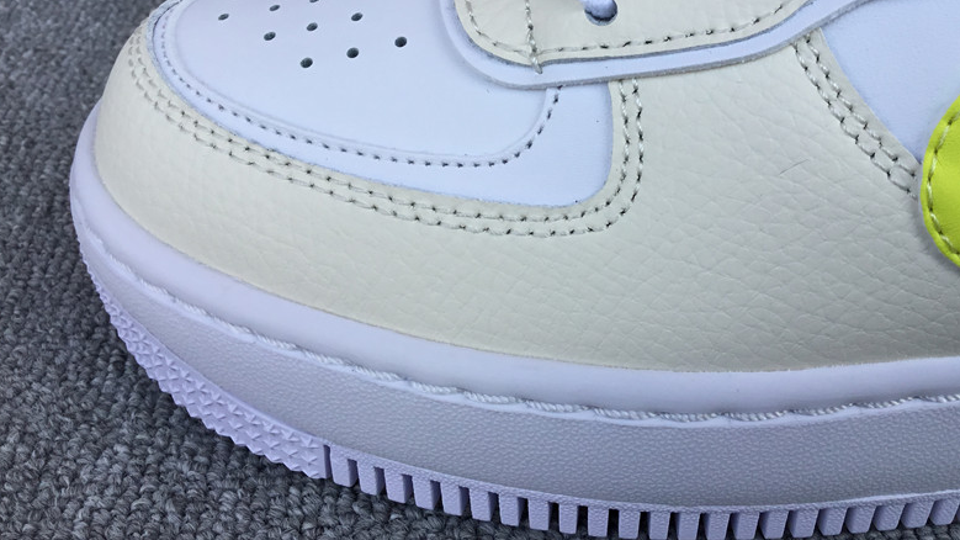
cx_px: 546
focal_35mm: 39
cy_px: 187
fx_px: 993
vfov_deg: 30.2
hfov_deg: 51.5
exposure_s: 1/491
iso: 25
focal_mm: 3.3
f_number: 2.4
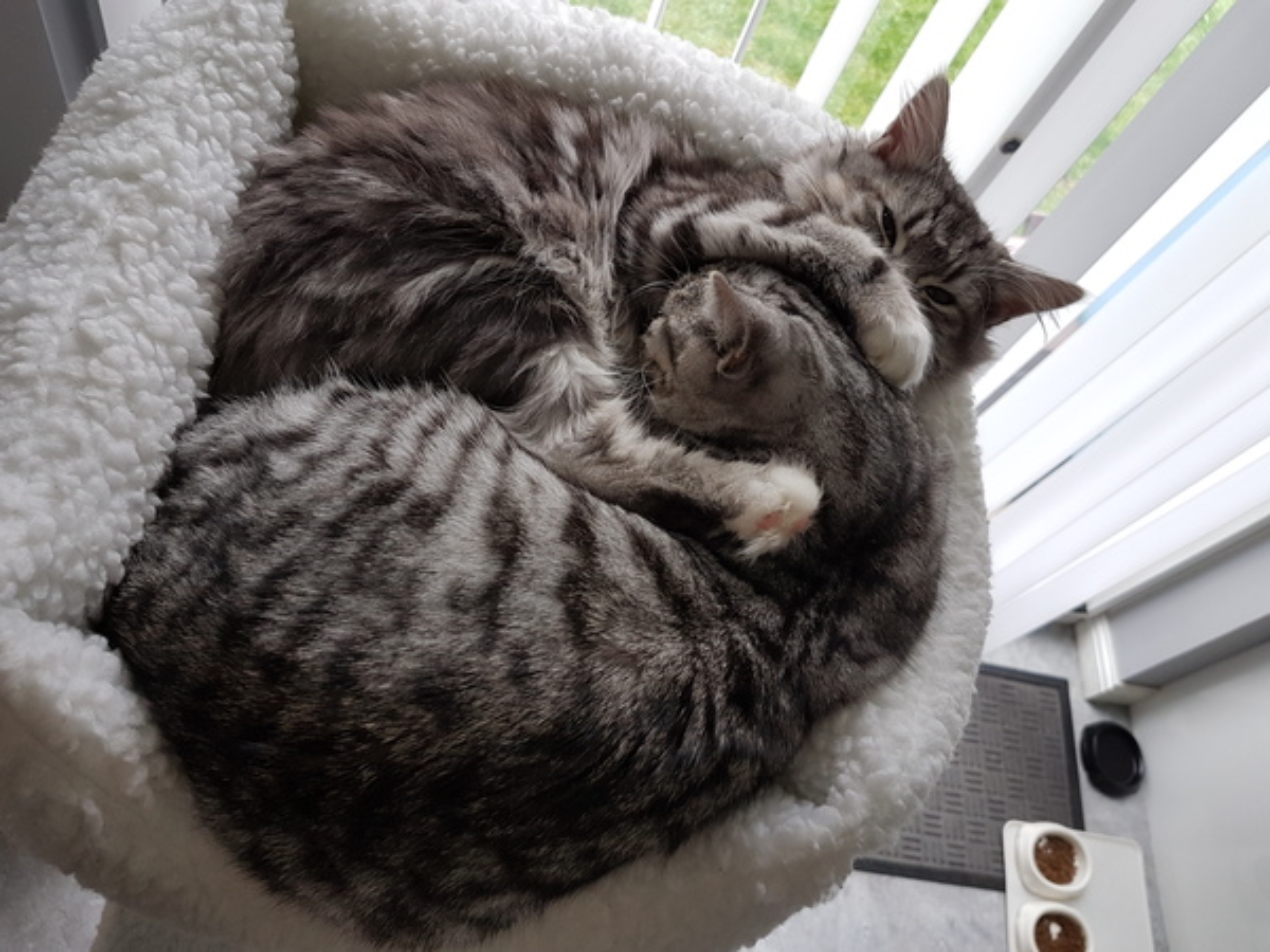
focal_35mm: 26
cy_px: 476
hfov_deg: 67.3
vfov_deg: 53.1
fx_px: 954
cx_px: 635
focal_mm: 4.2
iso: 64
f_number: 1.7
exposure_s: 1/50
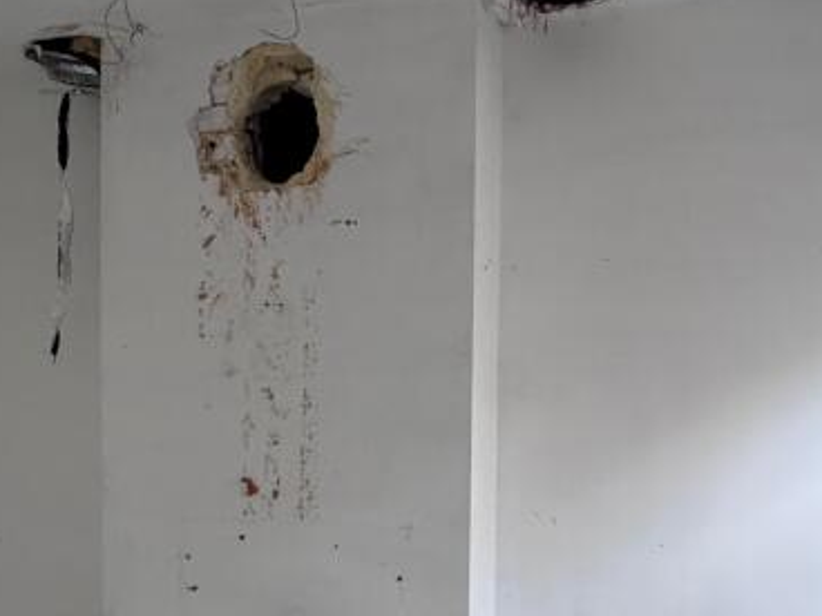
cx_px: 449
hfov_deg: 47.8
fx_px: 926
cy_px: 437
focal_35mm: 39
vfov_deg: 36.2
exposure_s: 1/93
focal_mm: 2.22
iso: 320
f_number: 2.2
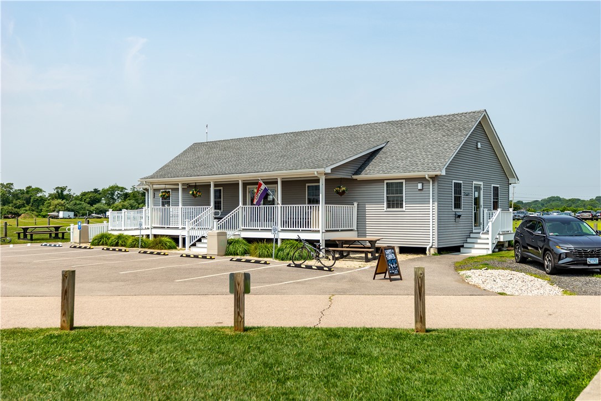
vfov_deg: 37.9
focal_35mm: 35
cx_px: 300
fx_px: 584
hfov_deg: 54.4
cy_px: 200
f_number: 5
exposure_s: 1/800
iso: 100
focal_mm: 35
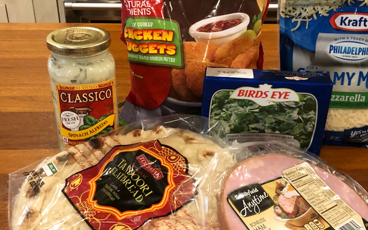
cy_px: 114
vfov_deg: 29.9
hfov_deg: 46.2
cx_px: 183
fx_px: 431
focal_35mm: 43
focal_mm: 4
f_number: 1.8
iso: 100
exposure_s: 1/13
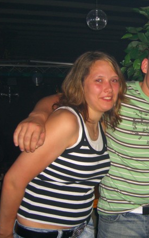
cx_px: 145
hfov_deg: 23.1
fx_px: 351
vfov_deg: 37.5
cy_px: 119
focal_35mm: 54
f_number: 2.8
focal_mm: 7.9
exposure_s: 1/60
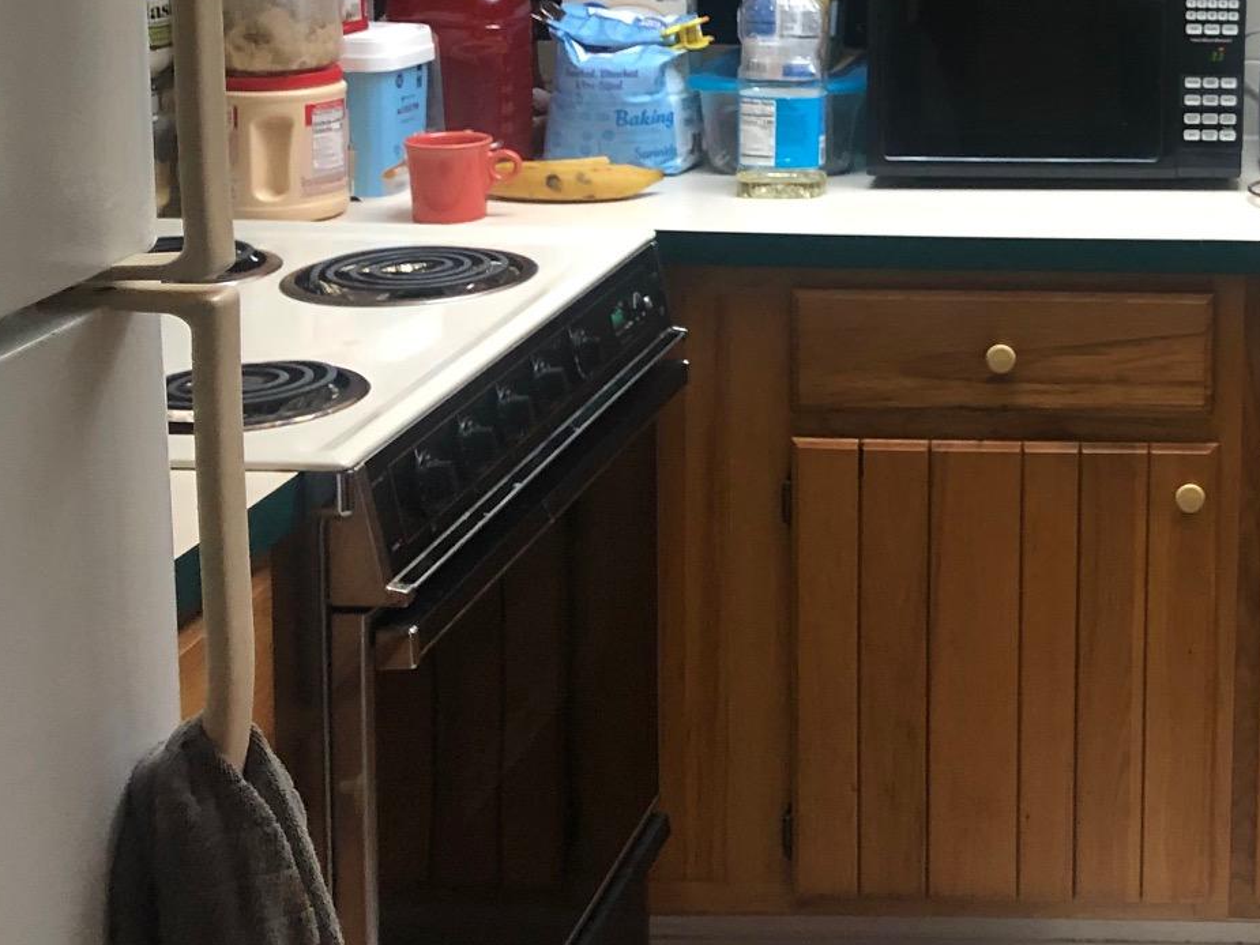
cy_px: 38
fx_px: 2221
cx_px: 1357
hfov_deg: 28.9
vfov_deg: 23.2
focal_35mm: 61
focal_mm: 3.99
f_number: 1.8
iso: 64
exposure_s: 1/15
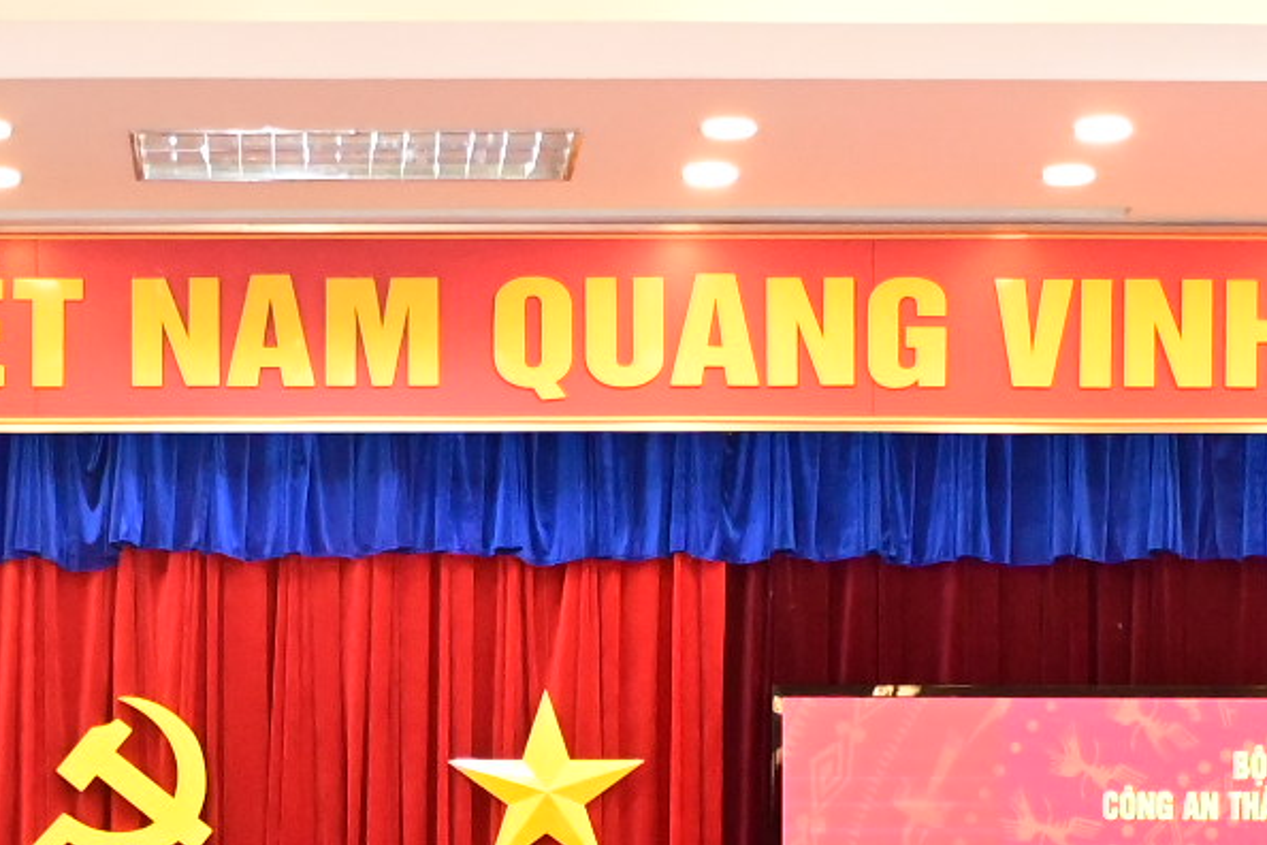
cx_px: 348
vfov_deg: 9.0
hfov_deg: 13.7
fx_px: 5244
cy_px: 1255
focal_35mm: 149
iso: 4000
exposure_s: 1/200
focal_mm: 30
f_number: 4
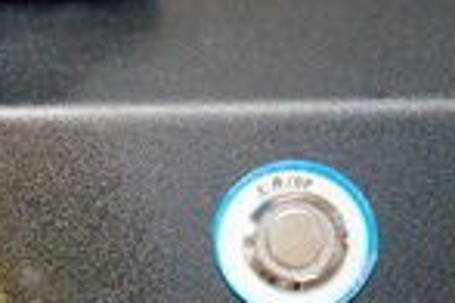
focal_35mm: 79
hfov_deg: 24.0
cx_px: -43
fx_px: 998
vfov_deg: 17.0
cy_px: 281
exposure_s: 1/60
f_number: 3.5
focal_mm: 29
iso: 3200
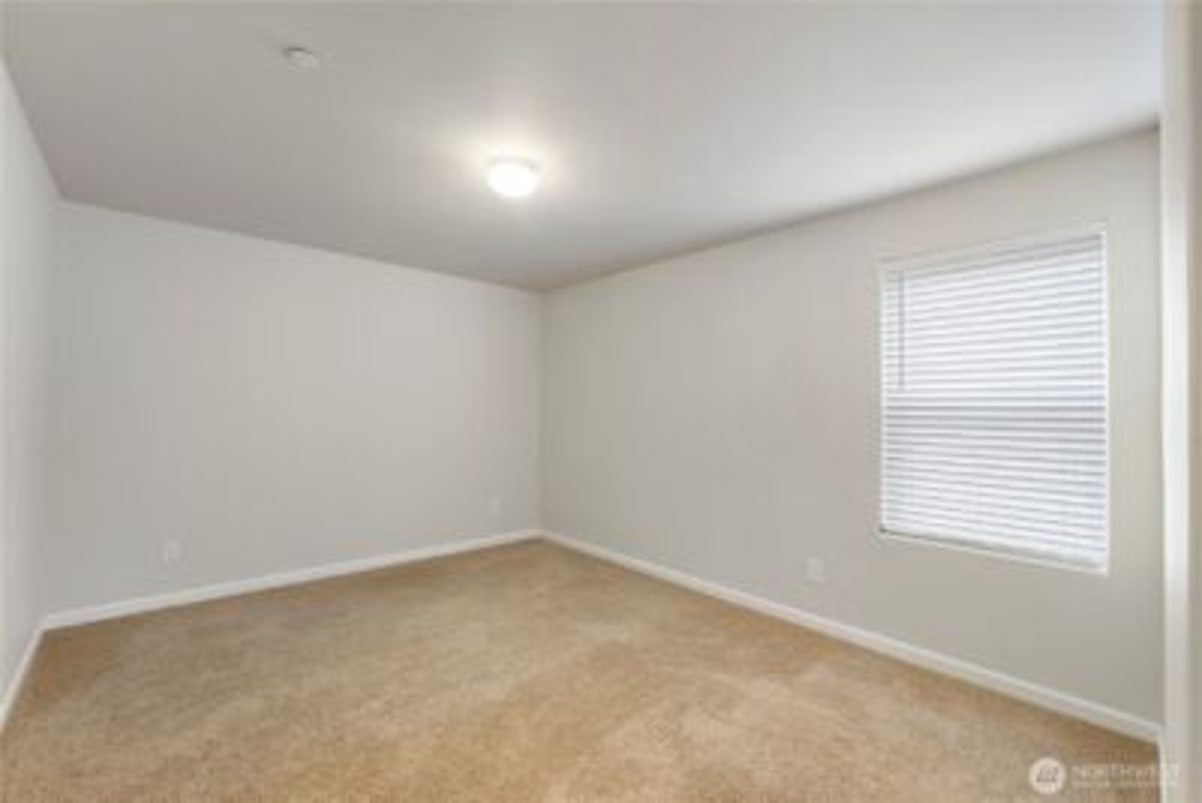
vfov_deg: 77.4
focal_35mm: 15
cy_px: 402
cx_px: 601
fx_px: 501
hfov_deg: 100.4
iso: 400
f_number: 9
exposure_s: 1/8
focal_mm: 10
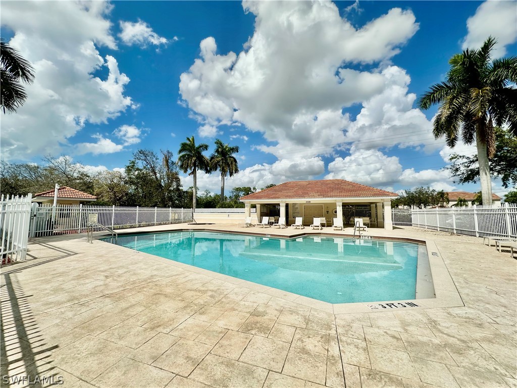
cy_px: 194
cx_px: 258
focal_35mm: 14
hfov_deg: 102.1
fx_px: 209
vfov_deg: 85.7
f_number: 2.2
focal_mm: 2.22
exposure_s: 1/6897
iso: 50
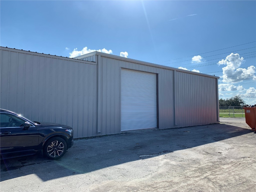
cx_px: 128
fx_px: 192
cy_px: 96
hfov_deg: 67.3
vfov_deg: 53.1
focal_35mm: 26
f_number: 1.8
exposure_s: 1/1779
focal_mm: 4.25
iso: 25
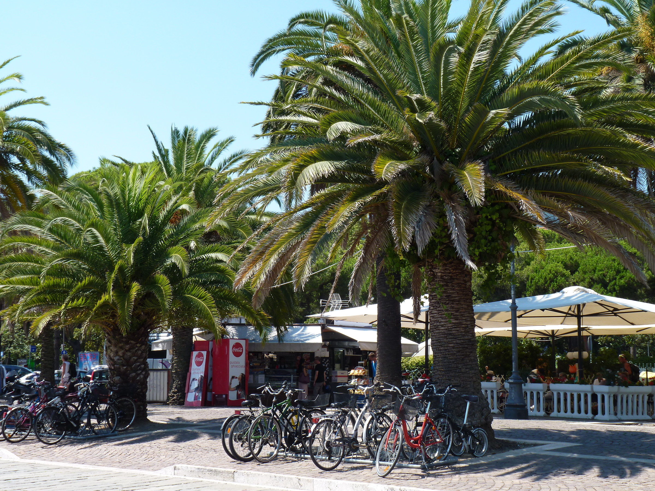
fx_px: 1041
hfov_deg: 34.9
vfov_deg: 26.6
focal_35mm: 55
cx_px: 328
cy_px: 246
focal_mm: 9.8
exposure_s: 1/250
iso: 80
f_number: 4.5
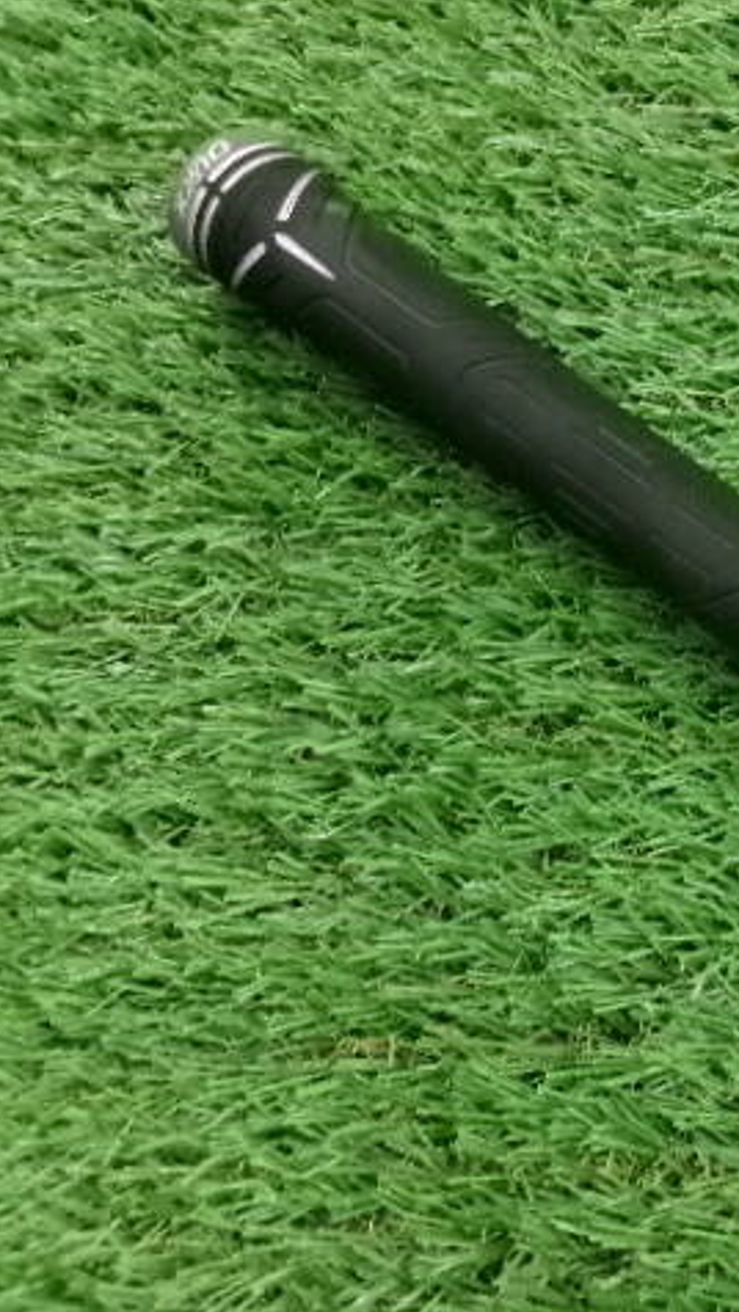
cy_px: 659
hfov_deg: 26.7
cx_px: 816
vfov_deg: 49.4
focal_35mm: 41
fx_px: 1427
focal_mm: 5.1
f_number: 3.9
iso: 800
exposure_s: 1/34
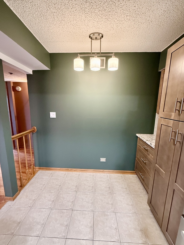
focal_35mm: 14
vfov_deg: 102.1
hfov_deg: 85.7
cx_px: 92
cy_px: 122
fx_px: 99
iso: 500
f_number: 2.2
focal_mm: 2.22
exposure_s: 1/60
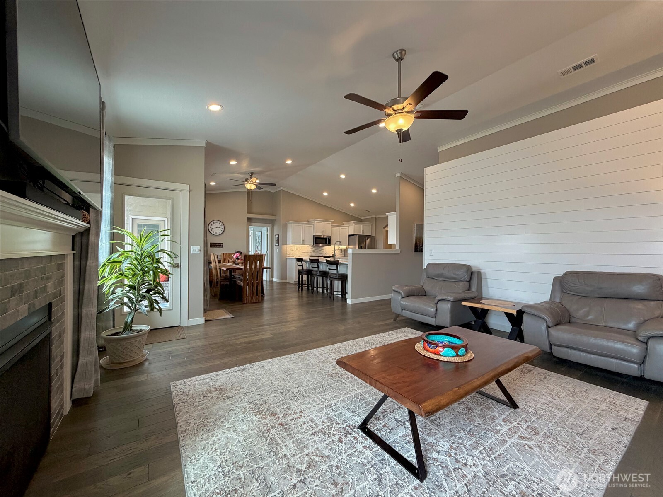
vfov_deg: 85.7
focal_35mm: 14
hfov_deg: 102.1
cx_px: 332
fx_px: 268
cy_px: 248
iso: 250
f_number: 2.2
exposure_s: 1/120
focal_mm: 2.22
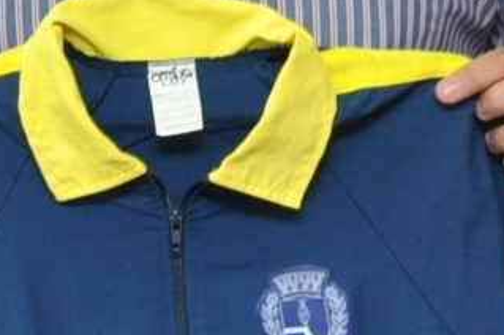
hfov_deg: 5.9
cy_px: 32
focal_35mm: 343
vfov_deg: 4.0
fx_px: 4797
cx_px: -337
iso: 1000
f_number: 6.3
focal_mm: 34
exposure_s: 1/60
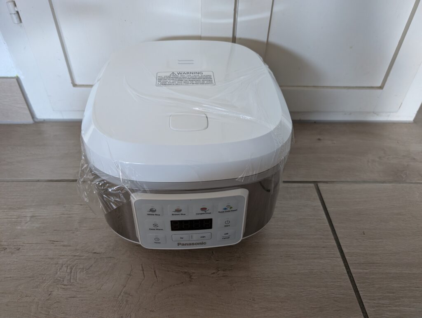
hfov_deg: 71.5
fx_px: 293
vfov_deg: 56.9
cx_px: 211
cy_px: 159
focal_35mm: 24
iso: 701
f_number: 1.68
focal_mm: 6.9
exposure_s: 1/97.9
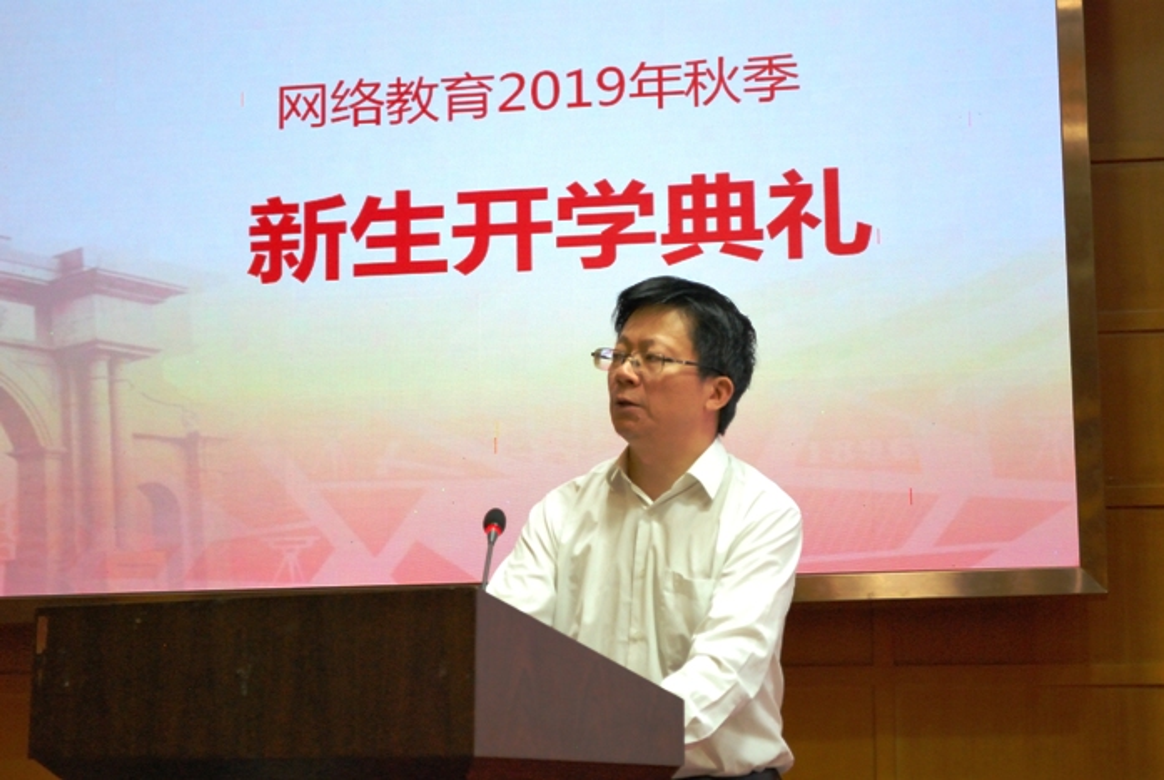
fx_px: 2671
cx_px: 582
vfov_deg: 16.6
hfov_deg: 24.6
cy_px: 390
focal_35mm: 82
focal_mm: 55
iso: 1600
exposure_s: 1/20
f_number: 5.6
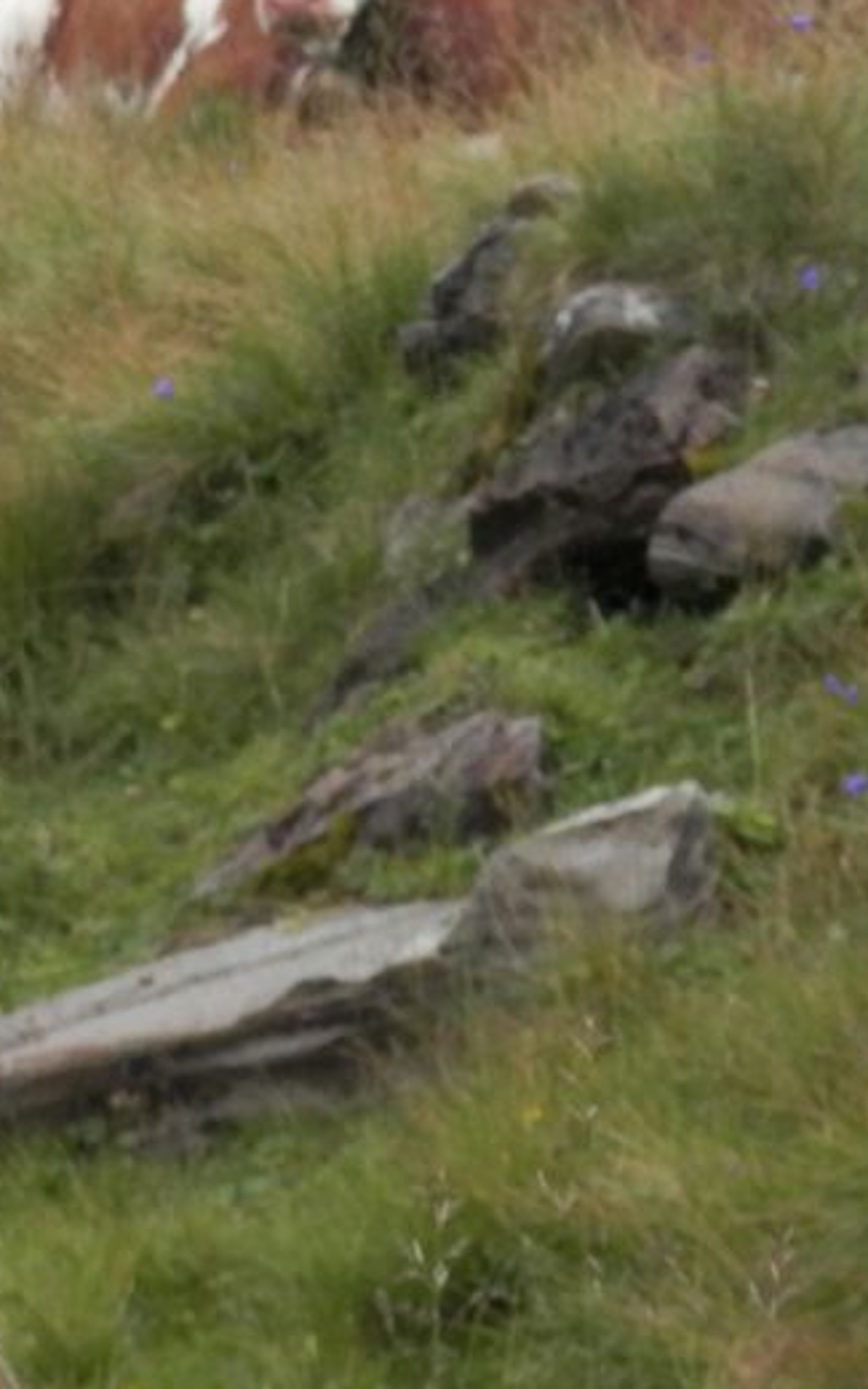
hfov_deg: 3.8
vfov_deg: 6.1
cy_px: 566
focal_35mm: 346
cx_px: -40
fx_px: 13096
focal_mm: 19
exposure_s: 1/200
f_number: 5
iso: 80
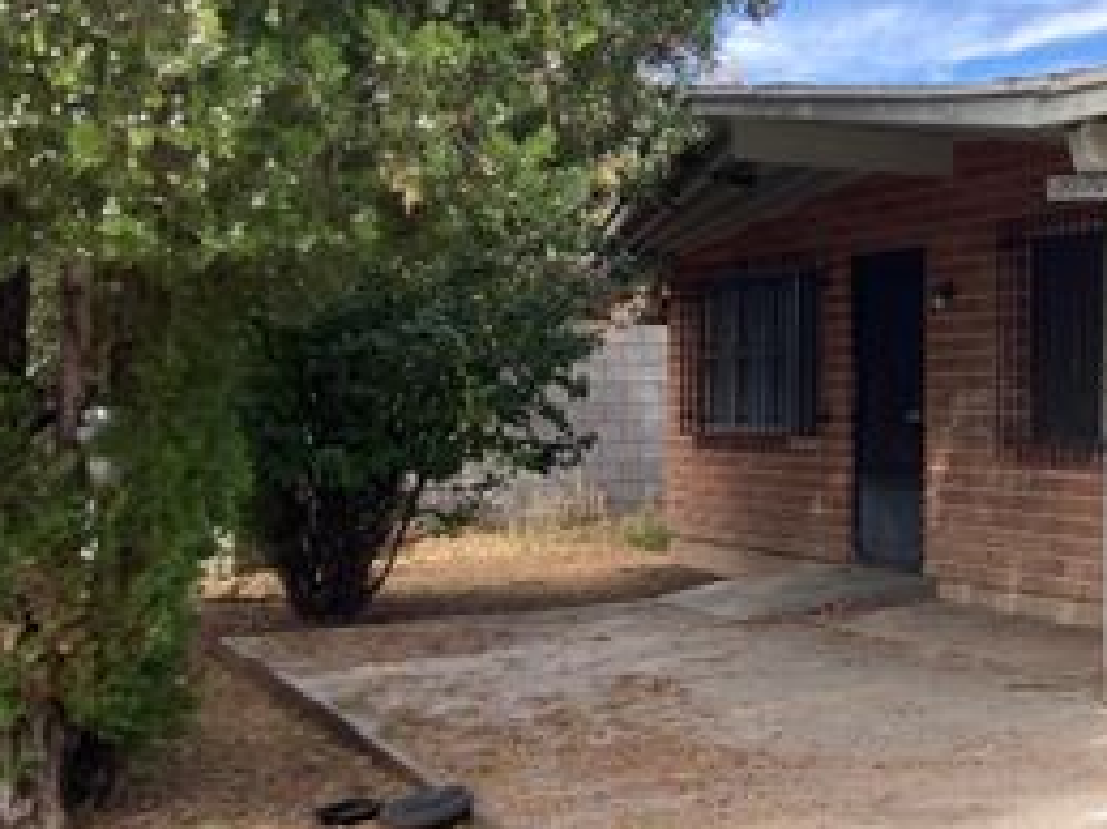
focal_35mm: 54
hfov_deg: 33.1
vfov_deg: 27.0
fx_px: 1726
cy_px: 408
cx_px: 1064
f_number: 1.8
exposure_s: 1/899
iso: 20
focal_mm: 3.99
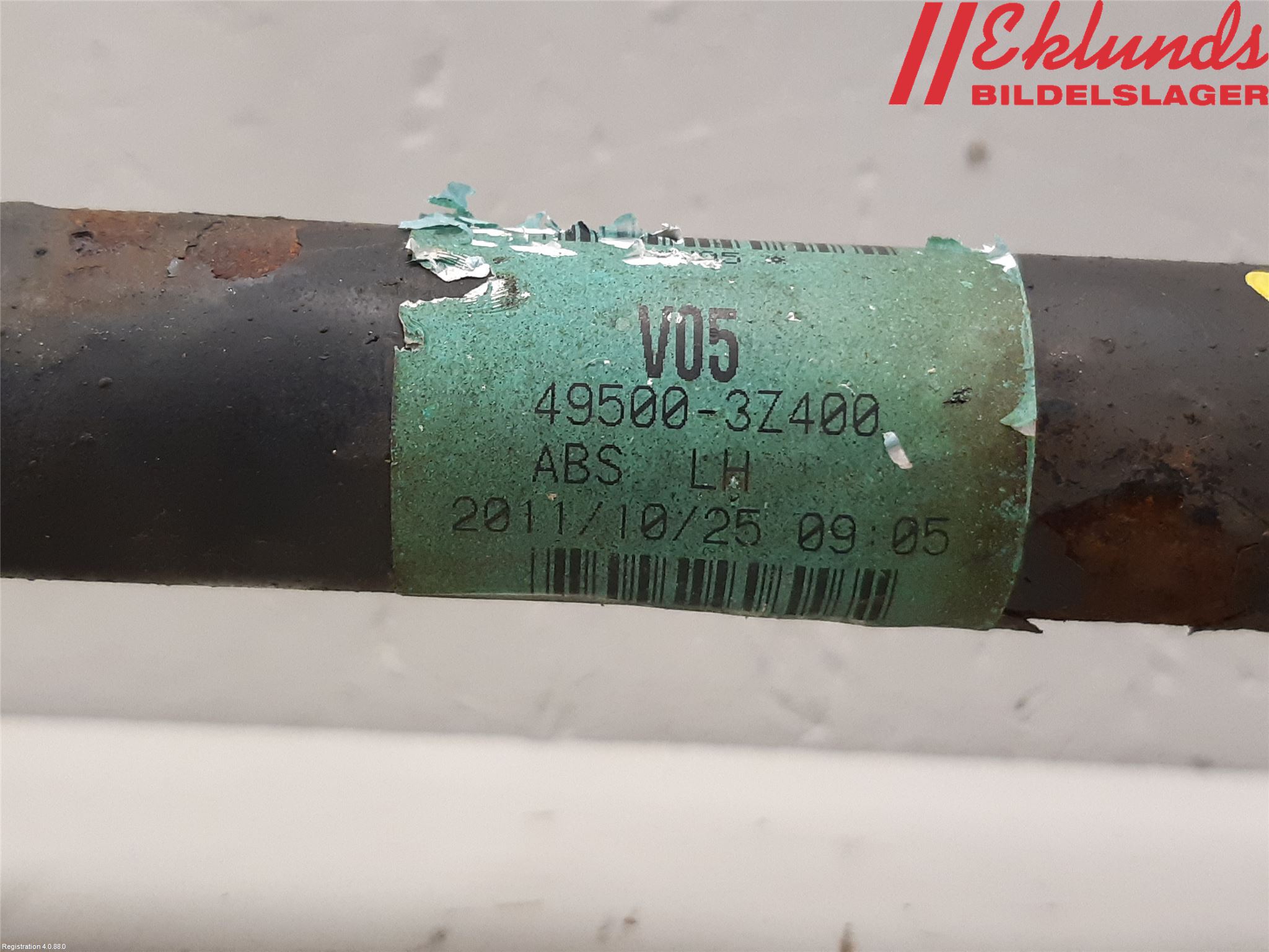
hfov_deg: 67.3
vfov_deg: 53.1
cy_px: 476
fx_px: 953
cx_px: 634
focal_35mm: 26
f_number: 1.7
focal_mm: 3.93
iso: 250
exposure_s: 1/50
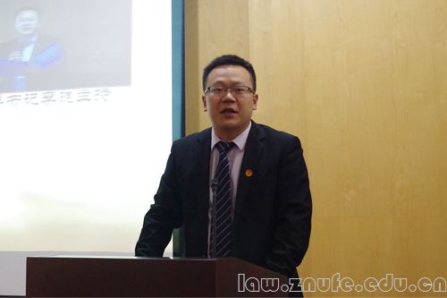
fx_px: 707
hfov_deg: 35.1
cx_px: 224
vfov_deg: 23.8
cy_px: 149
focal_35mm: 57
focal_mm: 37.5
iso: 3200
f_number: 5.6
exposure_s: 1/30
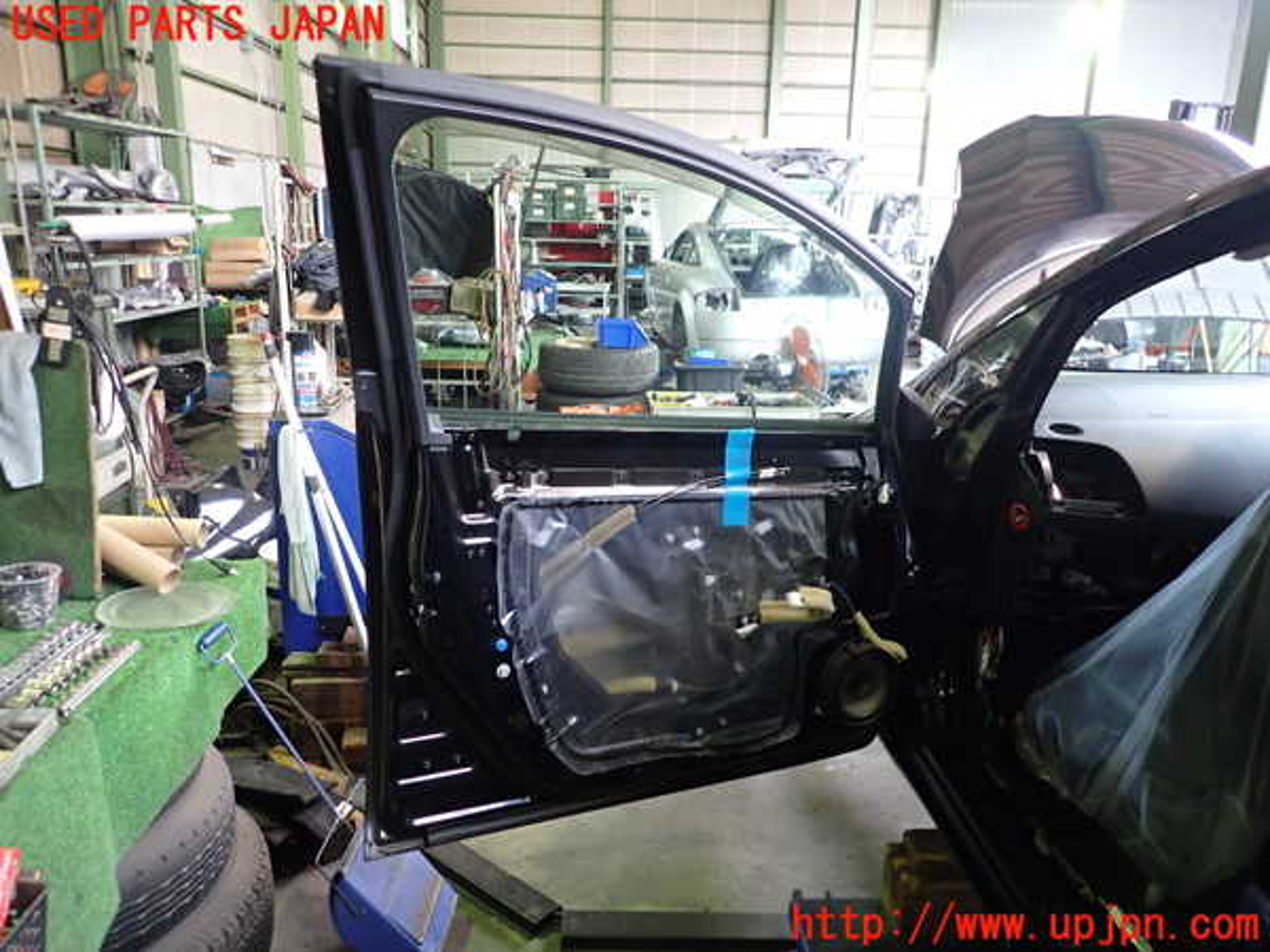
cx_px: 635
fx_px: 917
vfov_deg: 54.9
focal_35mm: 25
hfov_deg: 69.4
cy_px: 476
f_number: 2
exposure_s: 1/30
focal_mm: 4.5
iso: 250
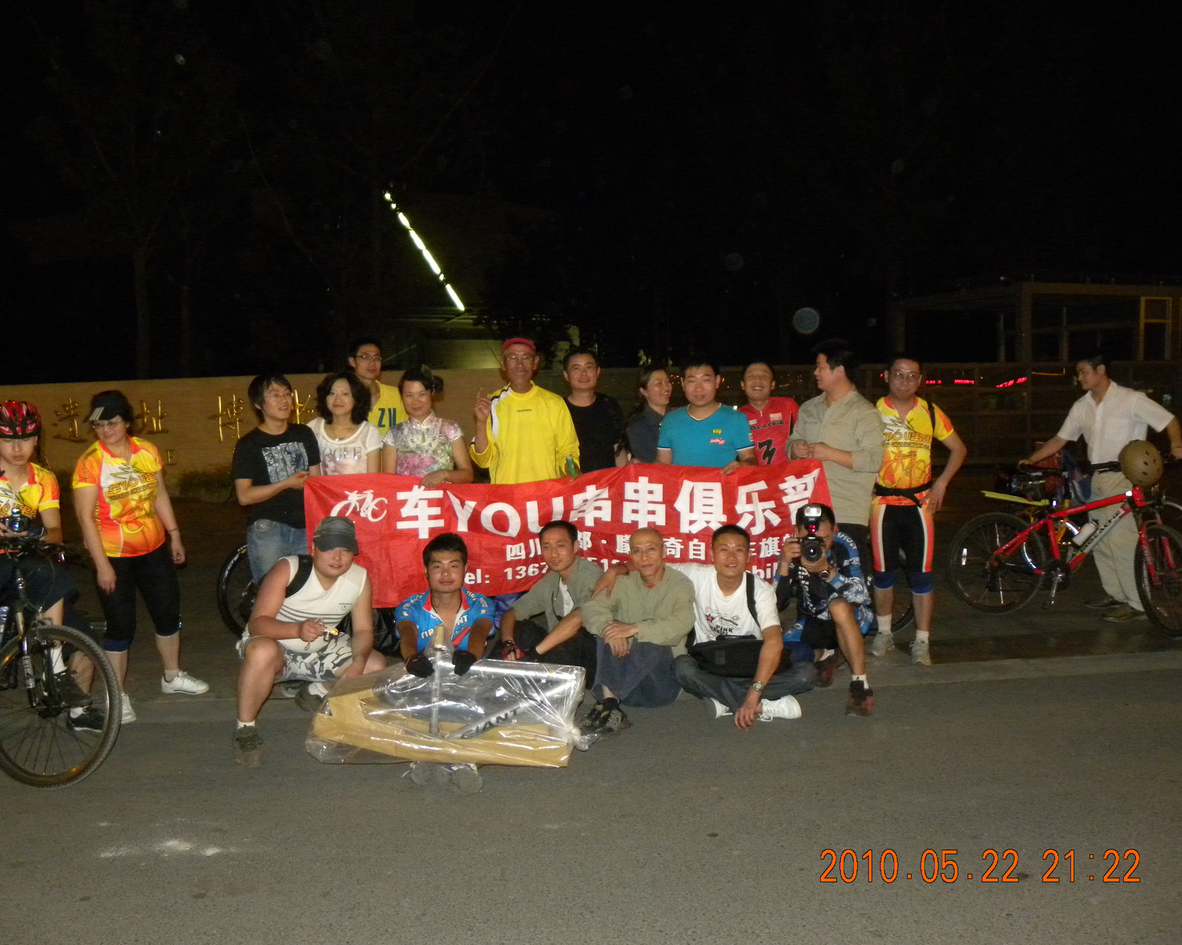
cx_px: 568
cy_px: 479
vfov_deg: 51.5
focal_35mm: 28
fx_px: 979
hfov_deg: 62.2
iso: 400
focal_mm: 4.6
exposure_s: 1/30
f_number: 2.8
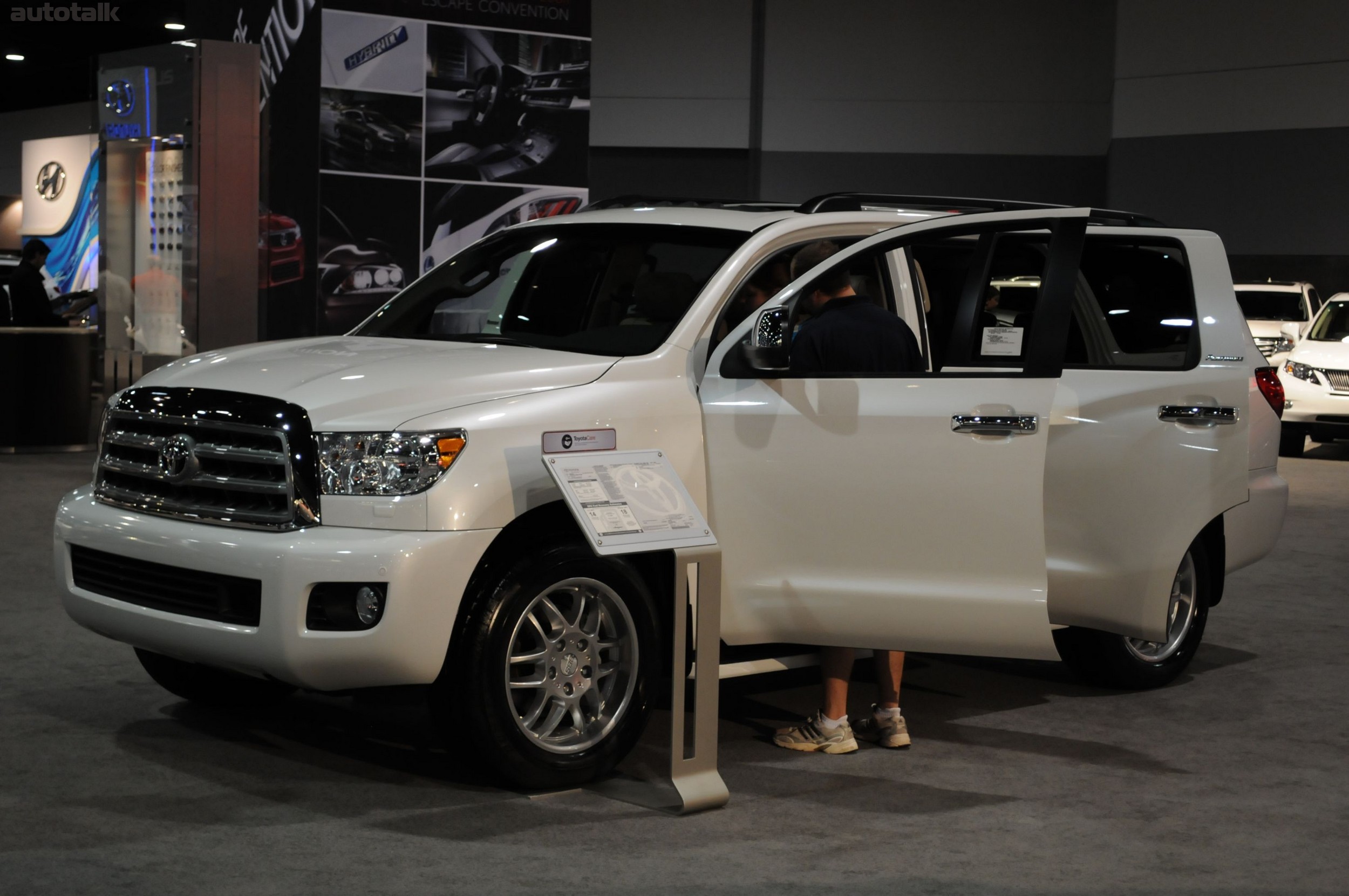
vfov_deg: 22.6
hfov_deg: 33.4
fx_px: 2246
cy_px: 448
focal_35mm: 60
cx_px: 674
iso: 800
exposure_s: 1/80
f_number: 5.3
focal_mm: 40
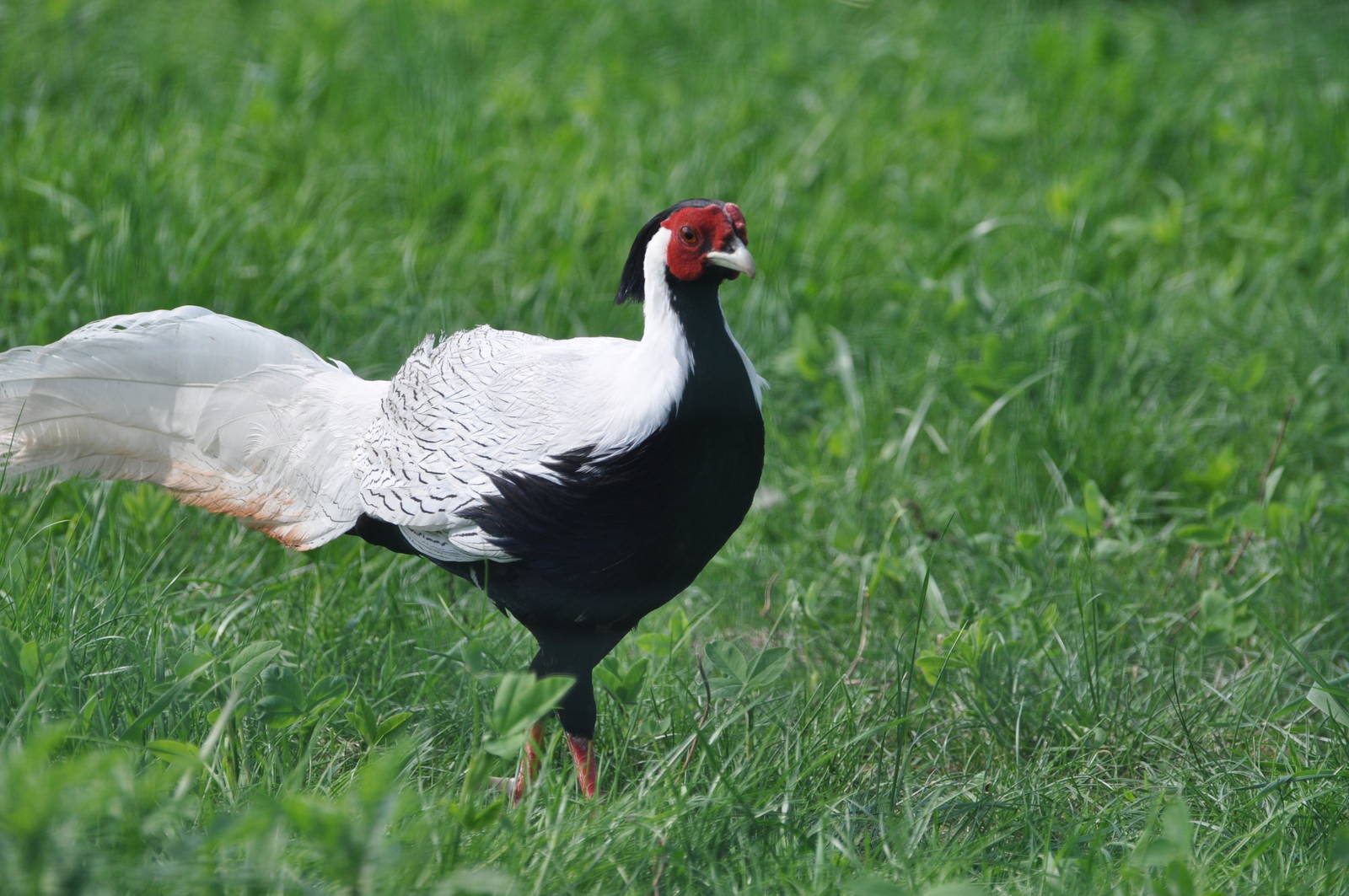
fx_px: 10106
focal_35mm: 270
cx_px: 674
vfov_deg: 5.1
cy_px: 448
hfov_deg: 7.6
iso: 400
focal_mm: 180
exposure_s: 1/1000
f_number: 5
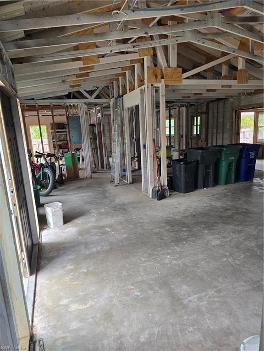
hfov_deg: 58.9
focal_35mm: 23
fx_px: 234
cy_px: 176
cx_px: 132
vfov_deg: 73.9
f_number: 1.7
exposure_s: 1/180
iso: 160
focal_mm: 6.3
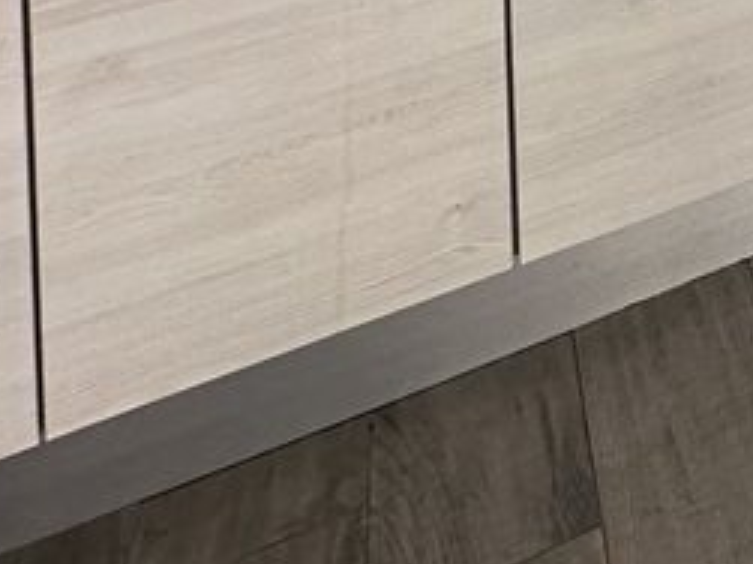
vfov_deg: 15.0
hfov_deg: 18.5
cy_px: -726
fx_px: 1457
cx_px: 1512
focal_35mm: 67
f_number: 2.2
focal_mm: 2.22
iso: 40
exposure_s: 1/100
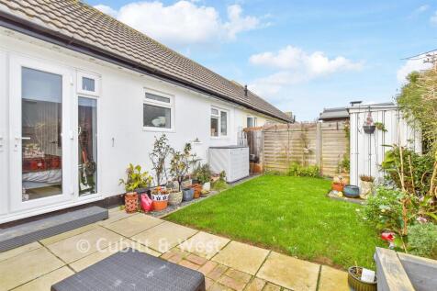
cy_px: 146
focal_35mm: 15
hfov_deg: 100.4
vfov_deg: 77.3
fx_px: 182
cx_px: 218
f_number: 9
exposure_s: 1/250
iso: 500
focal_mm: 10
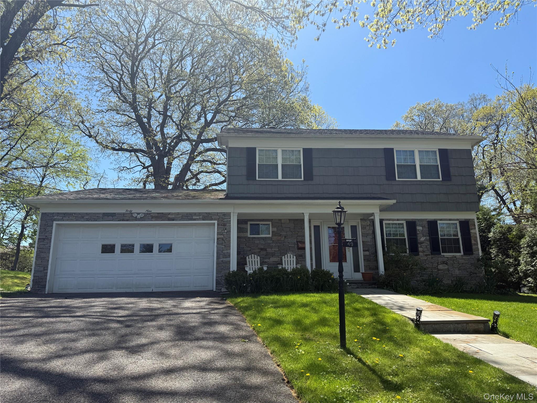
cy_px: 202
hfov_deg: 71.6
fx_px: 372
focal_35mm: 24
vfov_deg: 56.8
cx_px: 268
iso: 80
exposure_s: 1/2801
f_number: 1.78
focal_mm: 6.76
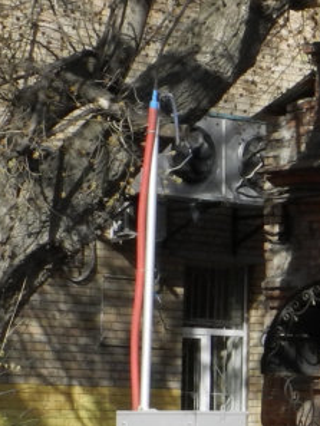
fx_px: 2242
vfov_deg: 10.9
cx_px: 778
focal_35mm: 182
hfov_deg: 7.6
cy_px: 242
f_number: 8
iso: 200
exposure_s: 1/250
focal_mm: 9.7
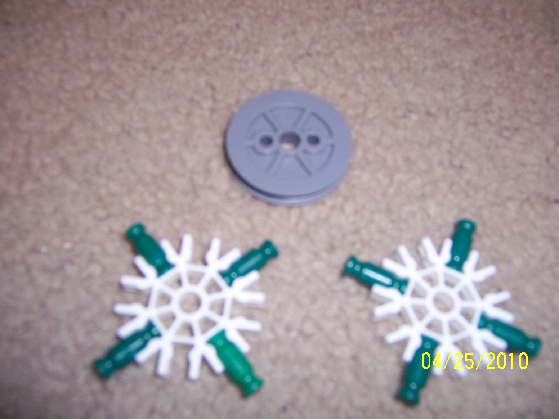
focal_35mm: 33
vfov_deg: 42.9
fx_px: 533
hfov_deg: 55.4
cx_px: 280
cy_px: 210
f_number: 2.8
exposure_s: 1/60
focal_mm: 5.5
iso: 140
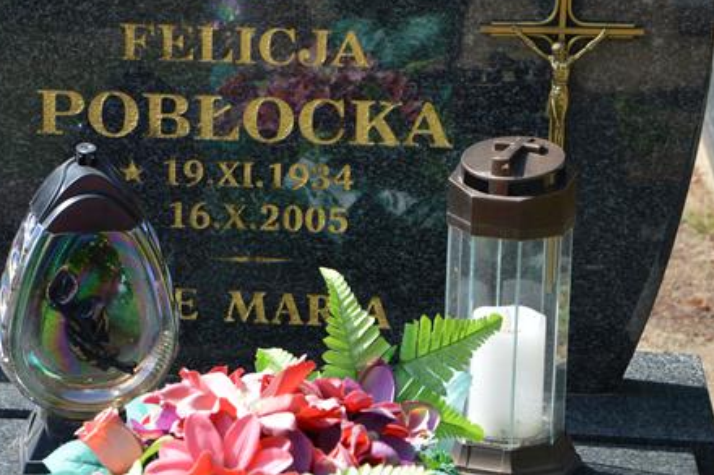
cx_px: 263
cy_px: 224
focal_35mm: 144
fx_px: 2855
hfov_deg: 14.2
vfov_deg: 9.5
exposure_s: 1/160
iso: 100
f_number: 6.3
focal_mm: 66
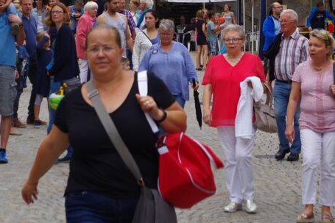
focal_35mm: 144
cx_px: 152
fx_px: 1339
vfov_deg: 9.4
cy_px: -70
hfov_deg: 14.3
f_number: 9
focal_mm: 55
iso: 200
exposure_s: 1/100
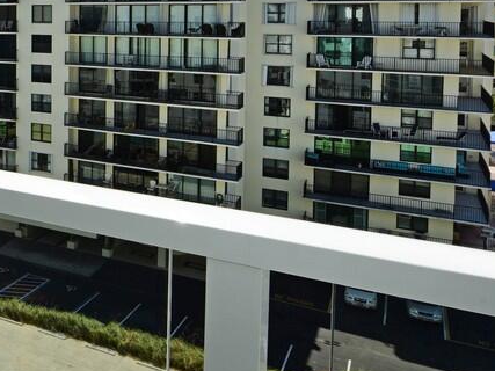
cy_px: 43
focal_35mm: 42
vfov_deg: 32.7
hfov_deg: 33.5
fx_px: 600
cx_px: -139
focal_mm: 14
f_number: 16
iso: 200
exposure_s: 1/250
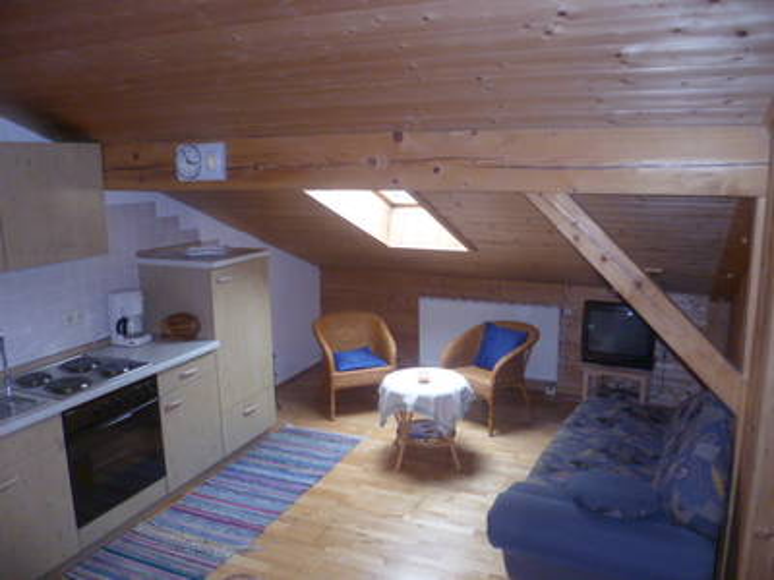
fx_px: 626
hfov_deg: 63.4
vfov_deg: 49.7
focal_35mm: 28
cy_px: 290
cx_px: 387
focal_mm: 5
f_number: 2.8
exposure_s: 1/30
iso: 320
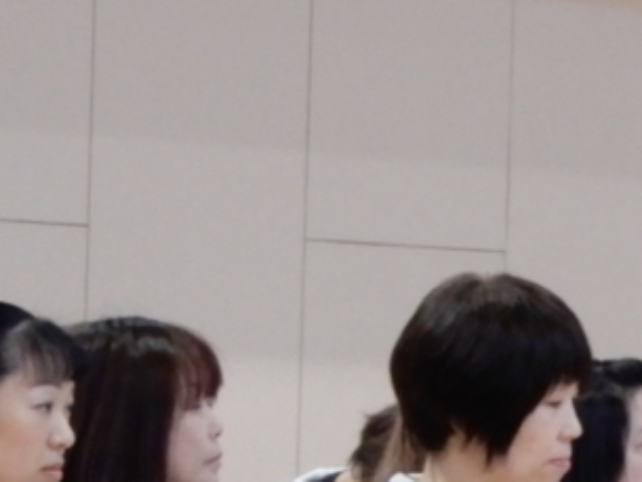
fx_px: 8275
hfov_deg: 4.4
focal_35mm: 446
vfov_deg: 3.3
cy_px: 834
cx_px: 1172
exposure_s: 1/25
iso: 400
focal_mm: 15.2
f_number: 5
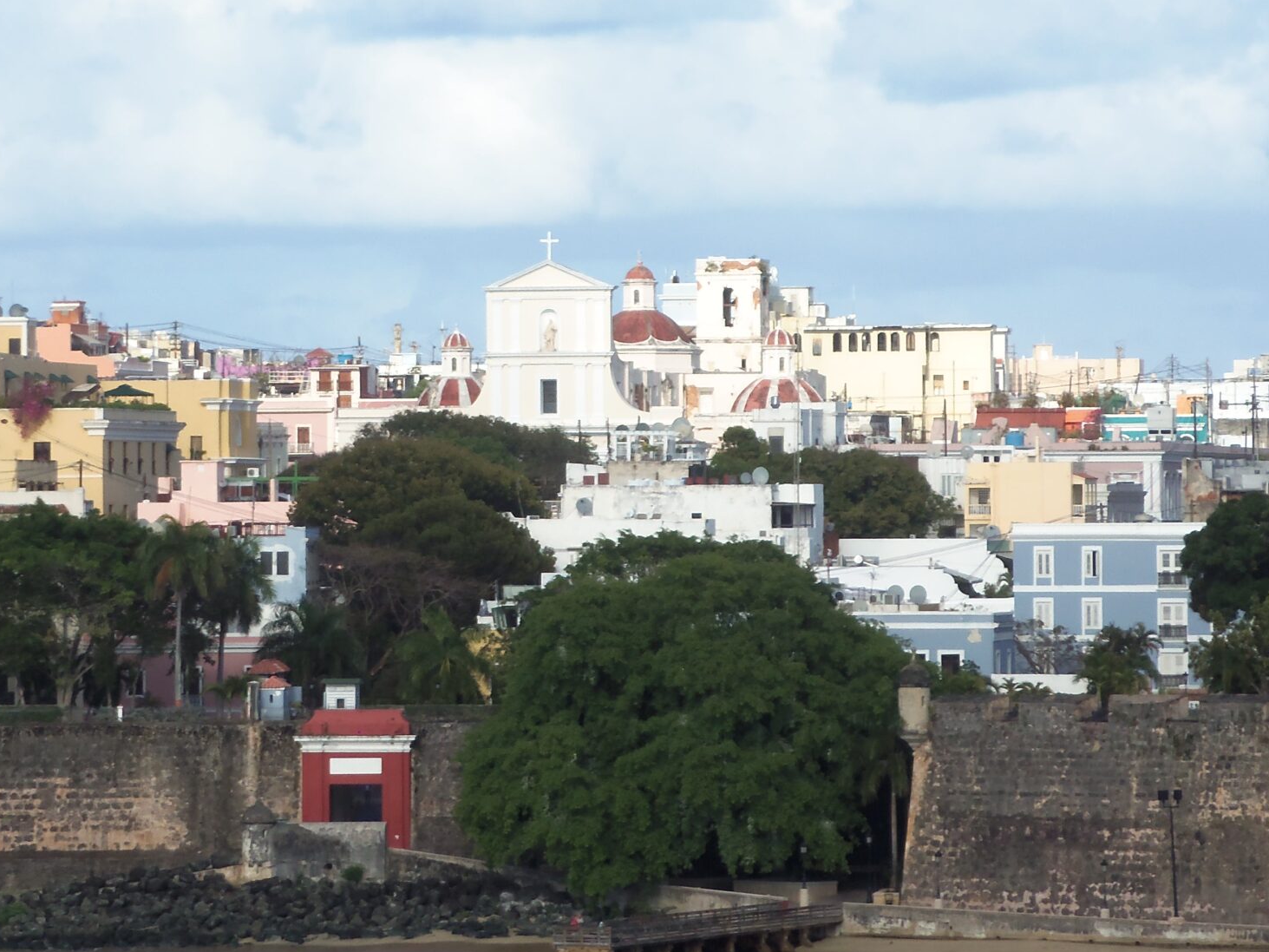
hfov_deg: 8.1
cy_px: 359
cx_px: 630
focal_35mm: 245
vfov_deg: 6.1
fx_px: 8981
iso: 64
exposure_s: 1/320
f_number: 5.7
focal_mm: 25.3
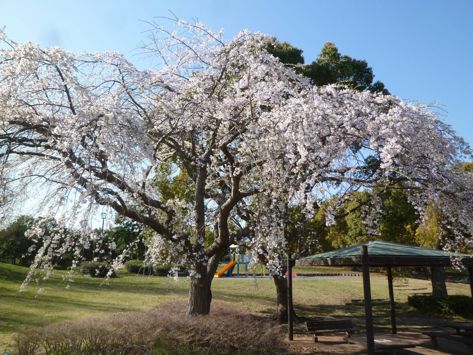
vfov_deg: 54.9
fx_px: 342
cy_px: 178
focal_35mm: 25
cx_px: 236
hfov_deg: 69.4
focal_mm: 4.5
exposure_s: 1/320
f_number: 4
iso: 80
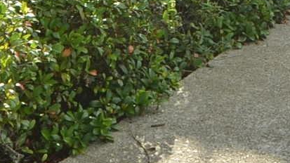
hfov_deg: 16.2
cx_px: 246
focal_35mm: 131
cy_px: -269
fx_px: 1007
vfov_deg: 8.3
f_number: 8
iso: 140
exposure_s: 1/250
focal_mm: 14
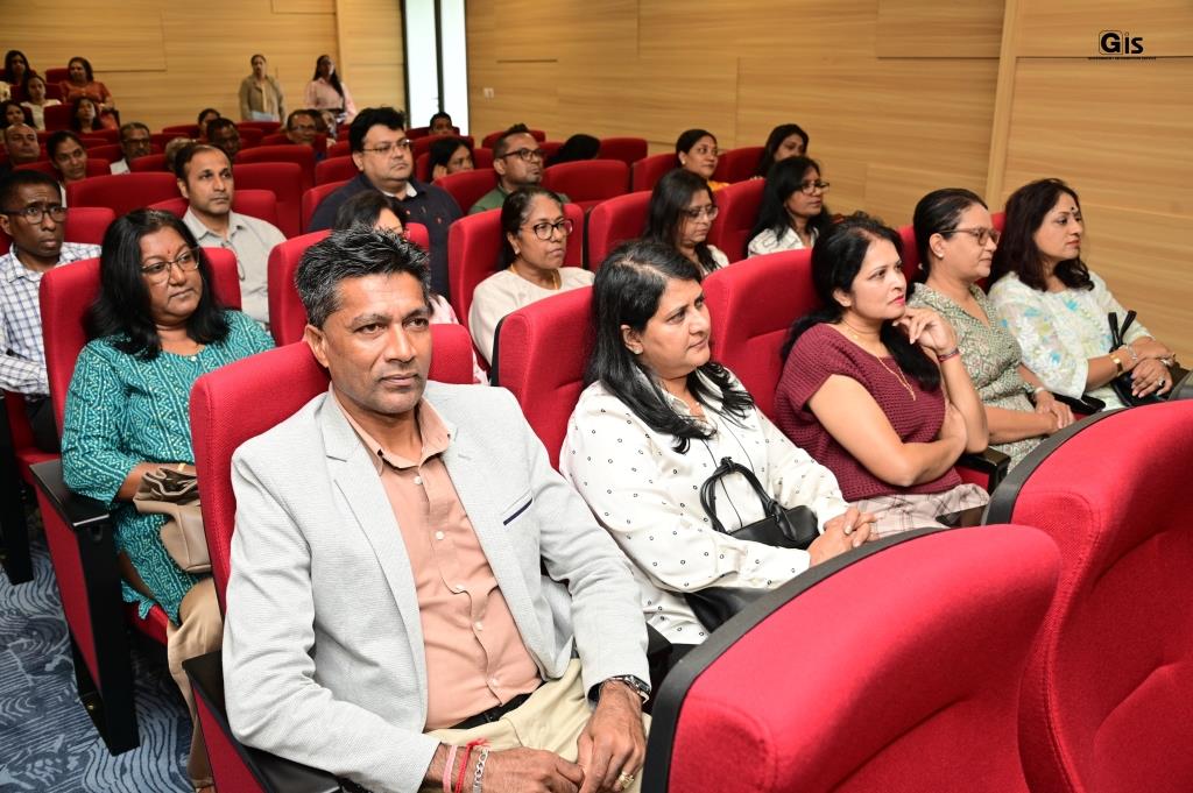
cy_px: 396
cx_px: 596
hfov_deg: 58.8
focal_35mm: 32
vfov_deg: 41.1
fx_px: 1060
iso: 800
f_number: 5.6
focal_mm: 32
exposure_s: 1/200
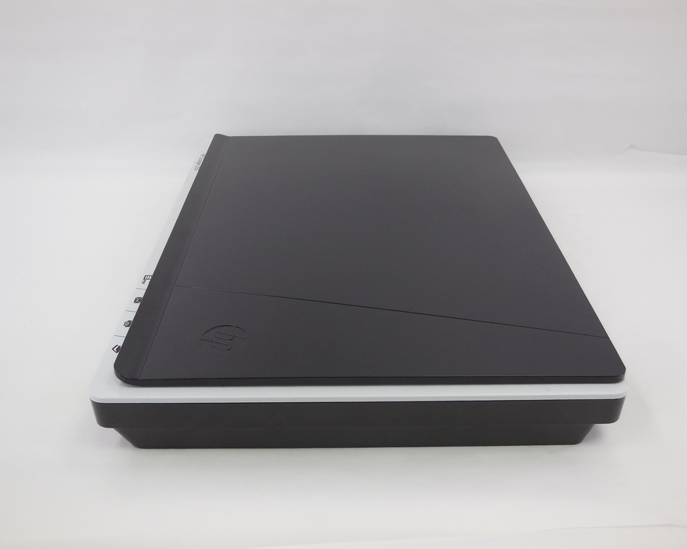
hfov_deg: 50.3
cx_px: 352
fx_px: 732
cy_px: 277
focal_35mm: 36
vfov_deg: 41.1
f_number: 3.4
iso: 125
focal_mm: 6.1
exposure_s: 1/50
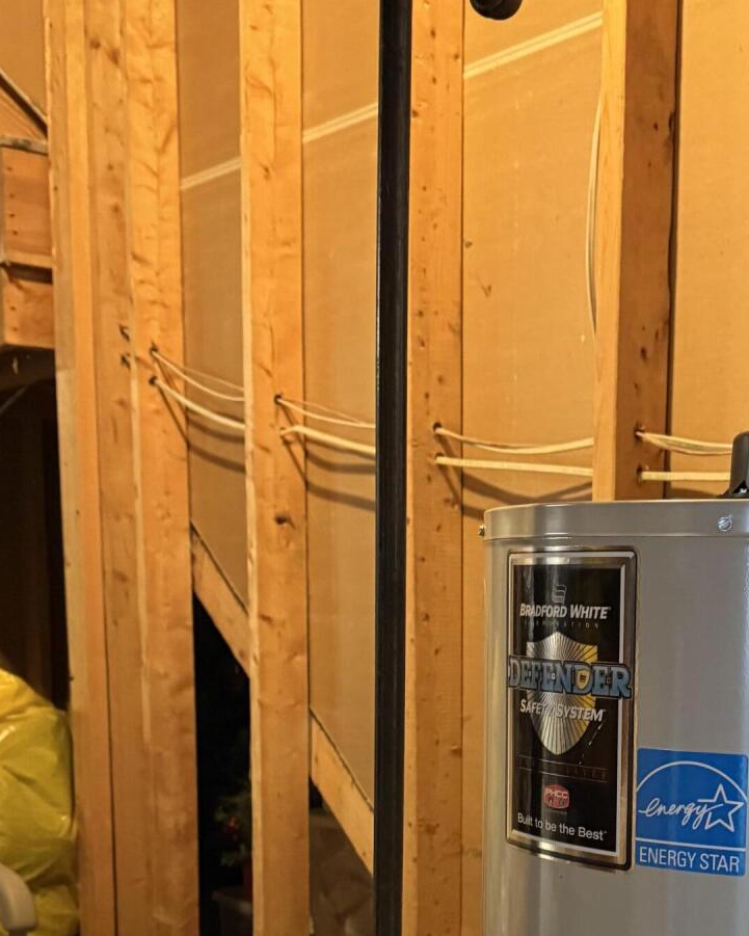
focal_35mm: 52
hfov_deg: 28.5
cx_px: 598
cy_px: 825
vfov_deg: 34.2
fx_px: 1441
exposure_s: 1/40
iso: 800
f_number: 1.78
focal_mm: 6.76
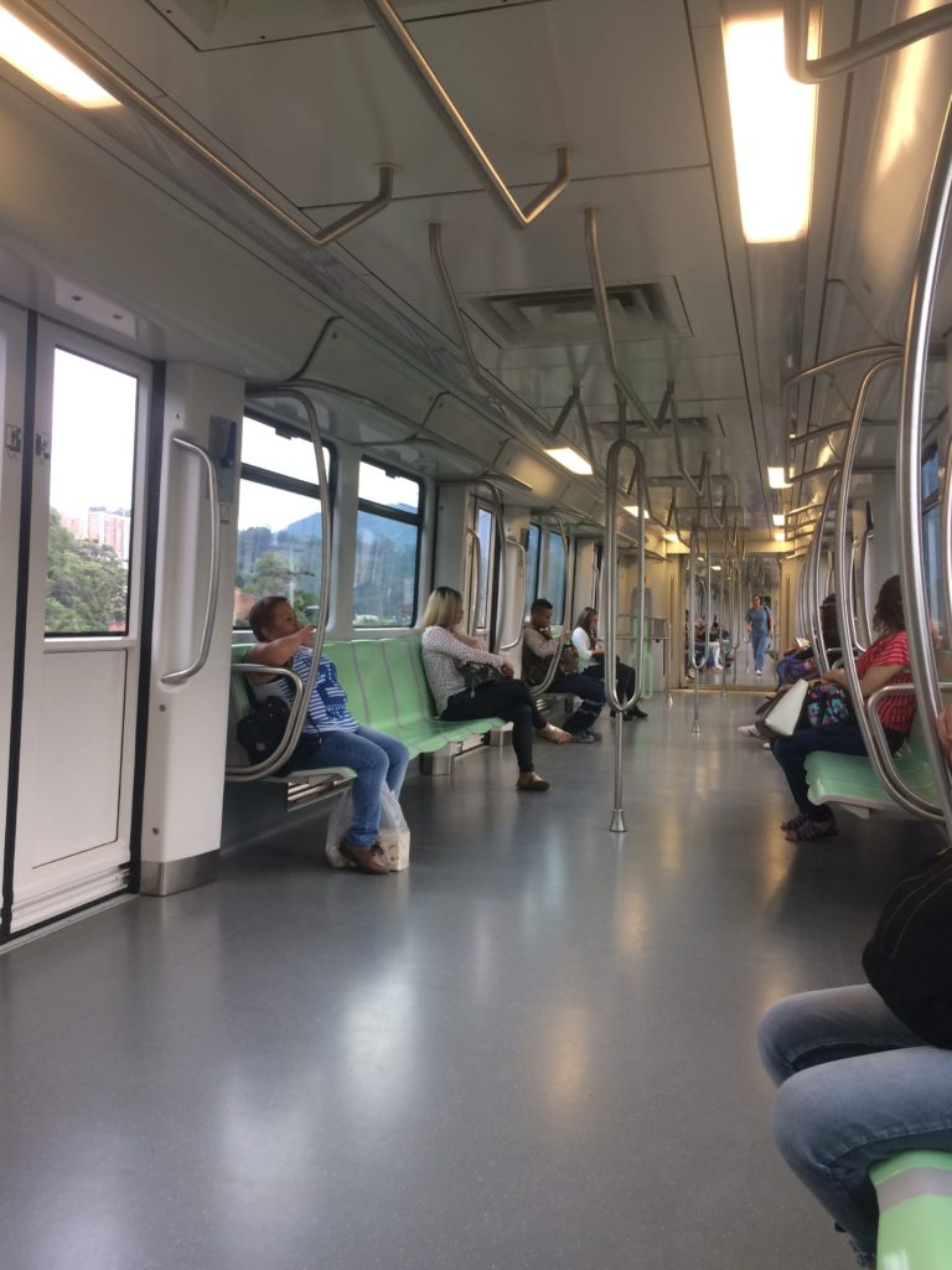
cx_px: 476
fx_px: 1063
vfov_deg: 61.7
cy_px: 635
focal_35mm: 29
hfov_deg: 48.2
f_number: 2.2
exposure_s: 1/30
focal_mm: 4.15
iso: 40
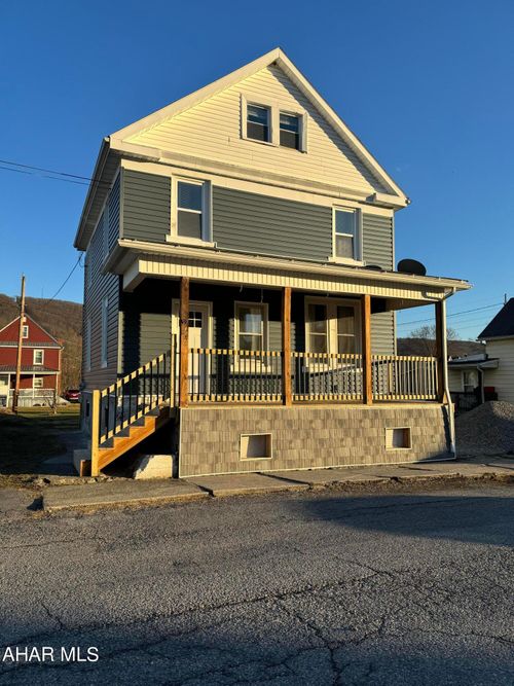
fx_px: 475
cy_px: 343
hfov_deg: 56.8
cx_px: 257
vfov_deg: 71.6
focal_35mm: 24
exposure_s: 1/2415
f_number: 1.78
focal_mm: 6.86
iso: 80
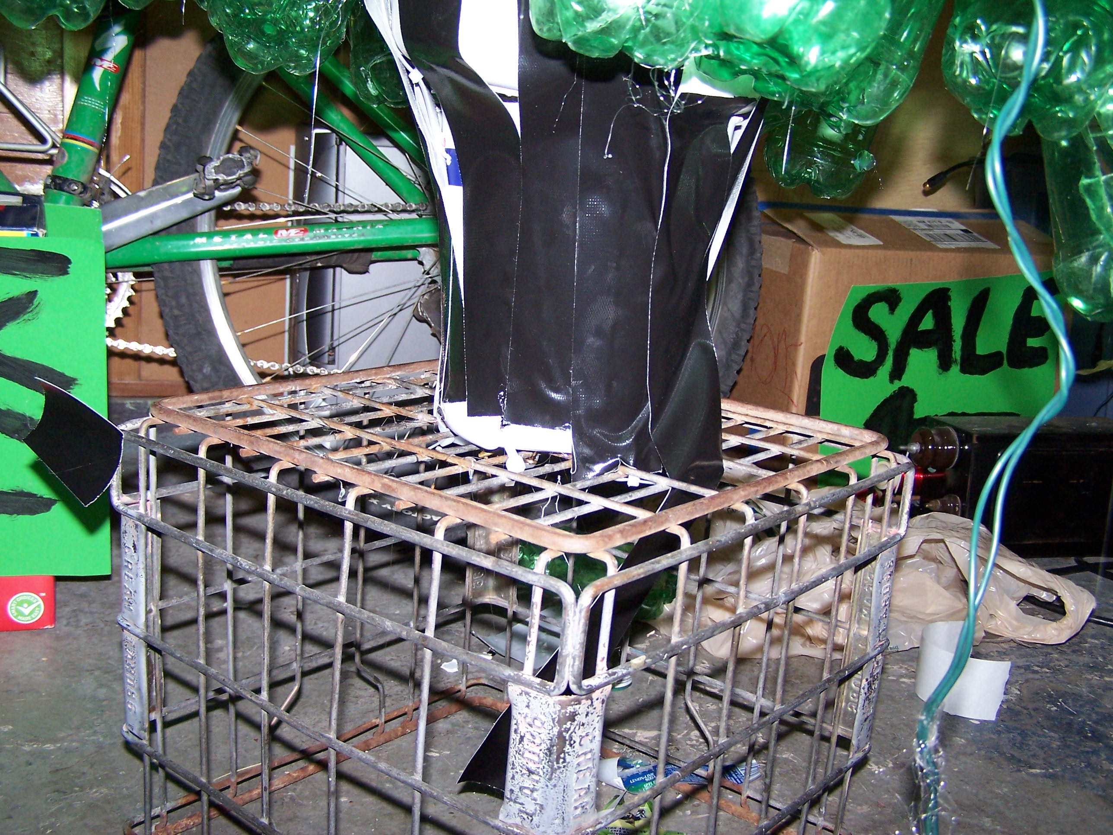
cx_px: 556
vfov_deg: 37.7
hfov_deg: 49.0
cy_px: 418
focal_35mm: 38
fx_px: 1222
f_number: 2.8
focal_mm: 6.3
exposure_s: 1/60
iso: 140
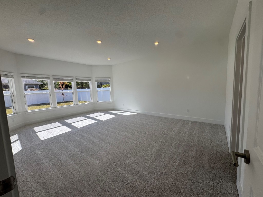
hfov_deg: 102.1
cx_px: 132
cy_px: 98
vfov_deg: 85.7
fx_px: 106
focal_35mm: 14
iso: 40
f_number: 2.2
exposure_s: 1/561
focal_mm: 2.22
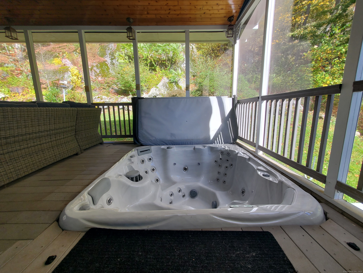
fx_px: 136
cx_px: 182
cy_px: 136
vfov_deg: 89.9
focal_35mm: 13
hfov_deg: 106.2
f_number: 2.2
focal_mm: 1.8
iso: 50
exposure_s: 1/141
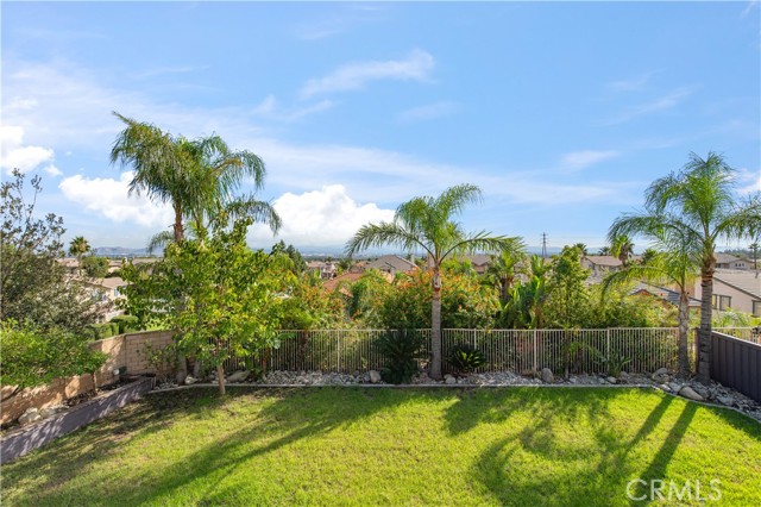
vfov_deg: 73.7
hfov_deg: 96.8
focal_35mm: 16
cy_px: 254
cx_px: 380
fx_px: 338
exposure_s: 1/400
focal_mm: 16
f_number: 7.1
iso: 100
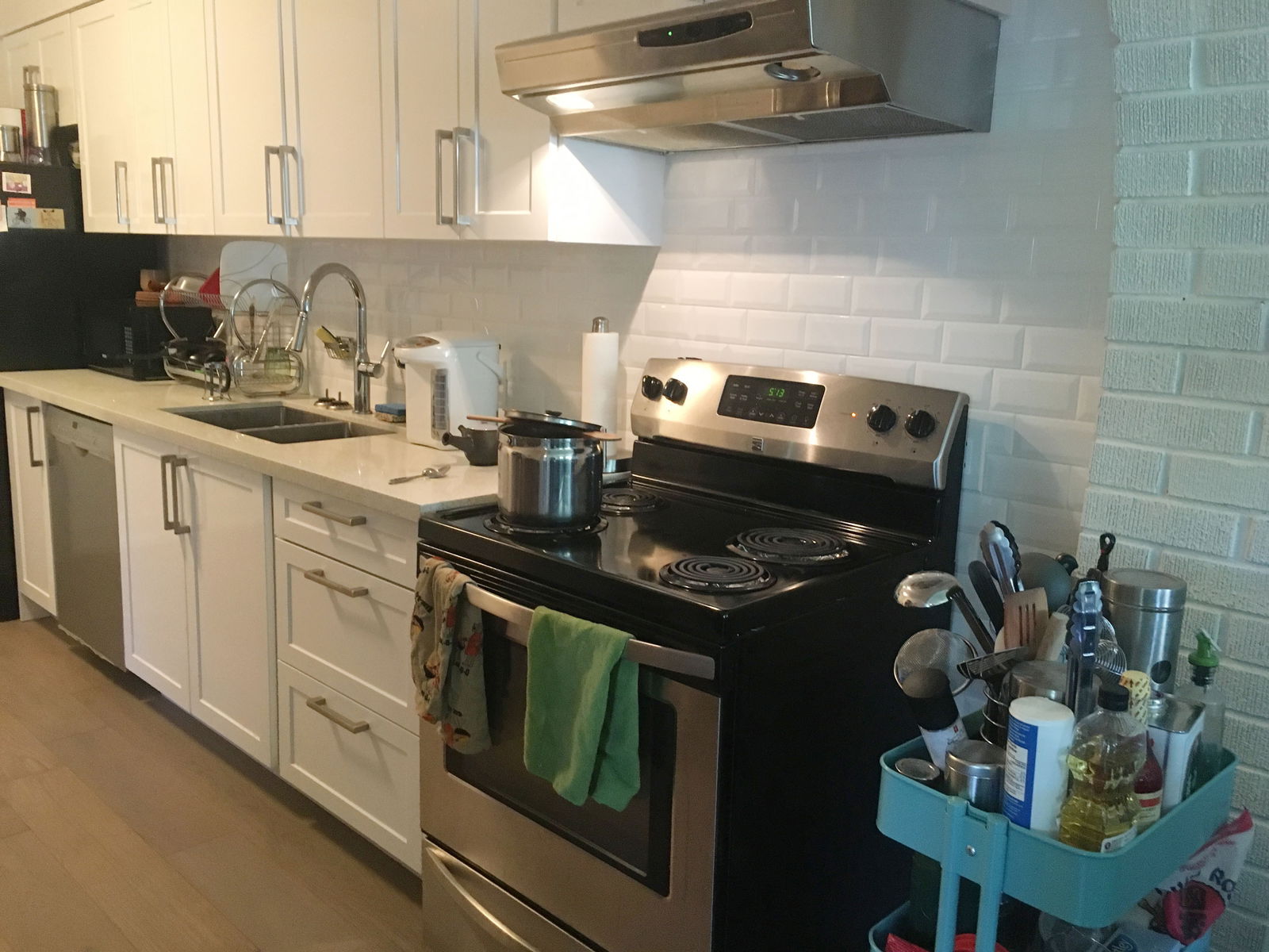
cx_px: 634
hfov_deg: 61.7
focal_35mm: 29
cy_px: 476
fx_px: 1063
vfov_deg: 48.2
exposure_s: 1/30
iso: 200
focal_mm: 4.15
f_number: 2.2
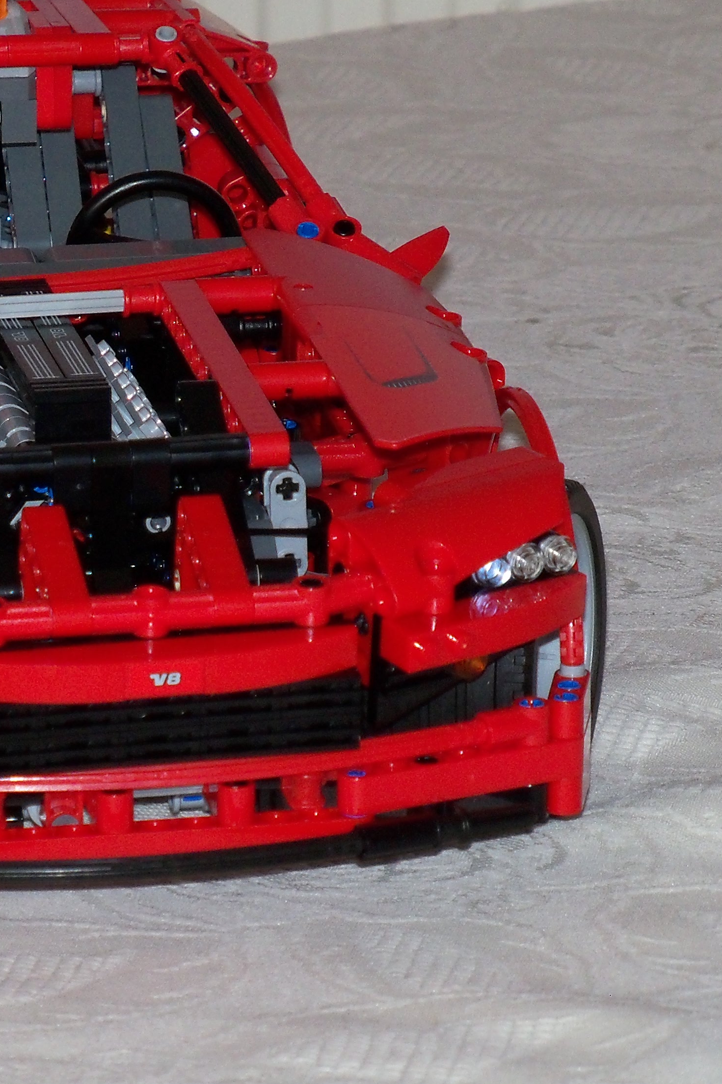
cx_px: -43
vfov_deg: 8.2
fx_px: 7552
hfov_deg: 5.5
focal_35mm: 251
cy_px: 513
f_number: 4.3
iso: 200
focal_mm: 25.8
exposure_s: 1/40
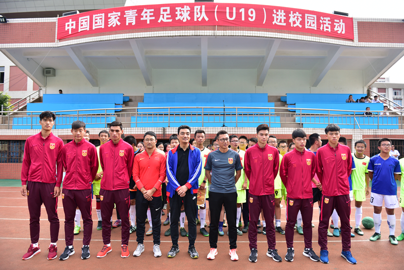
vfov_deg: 53.2
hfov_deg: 73.7
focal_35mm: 24
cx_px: 202
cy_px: 135
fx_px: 269
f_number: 3.2
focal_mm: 24
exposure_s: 1/1250
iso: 400
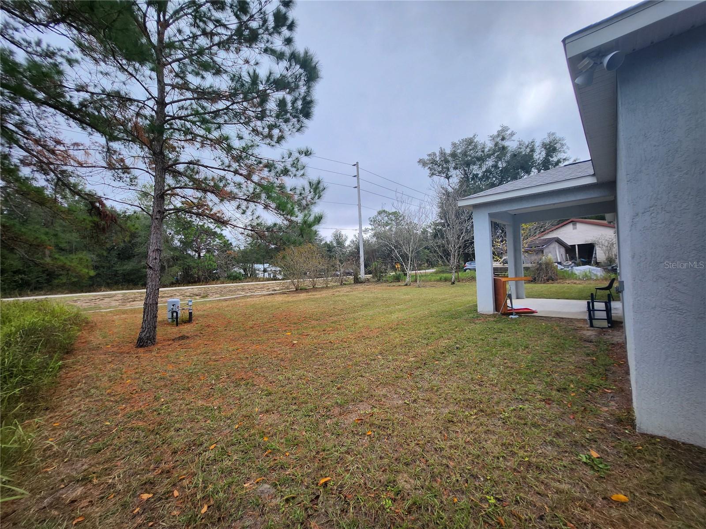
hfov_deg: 106.2
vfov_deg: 89.9
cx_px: 353
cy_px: 264
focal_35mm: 13
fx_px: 265
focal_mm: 1.7
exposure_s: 1/594
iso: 32
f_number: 2.2
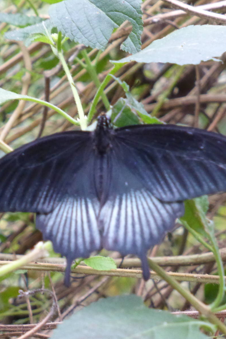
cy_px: 170
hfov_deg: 6.9
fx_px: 1863
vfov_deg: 10.4
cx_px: 115
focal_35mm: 198
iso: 800
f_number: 5.4
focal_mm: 23.1
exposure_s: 1/25
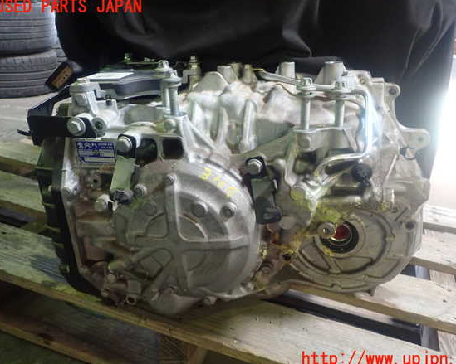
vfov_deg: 45.8
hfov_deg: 55.6
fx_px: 432
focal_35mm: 32
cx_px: 240
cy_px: 183
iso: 320
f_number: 2.3
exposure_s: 1/30
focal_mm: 5.4
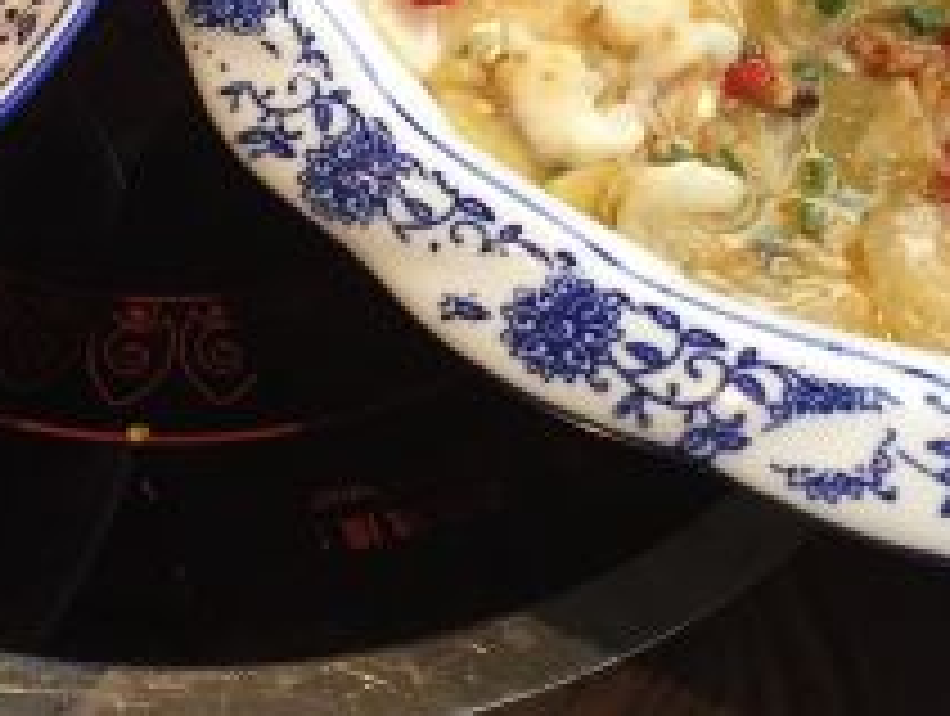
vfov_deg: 15.0
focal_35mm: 96
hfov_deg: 20.2
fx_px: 2639
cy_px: -106
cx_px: 176
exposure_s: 1/33
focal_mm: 4.15
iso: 50
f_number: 2.2
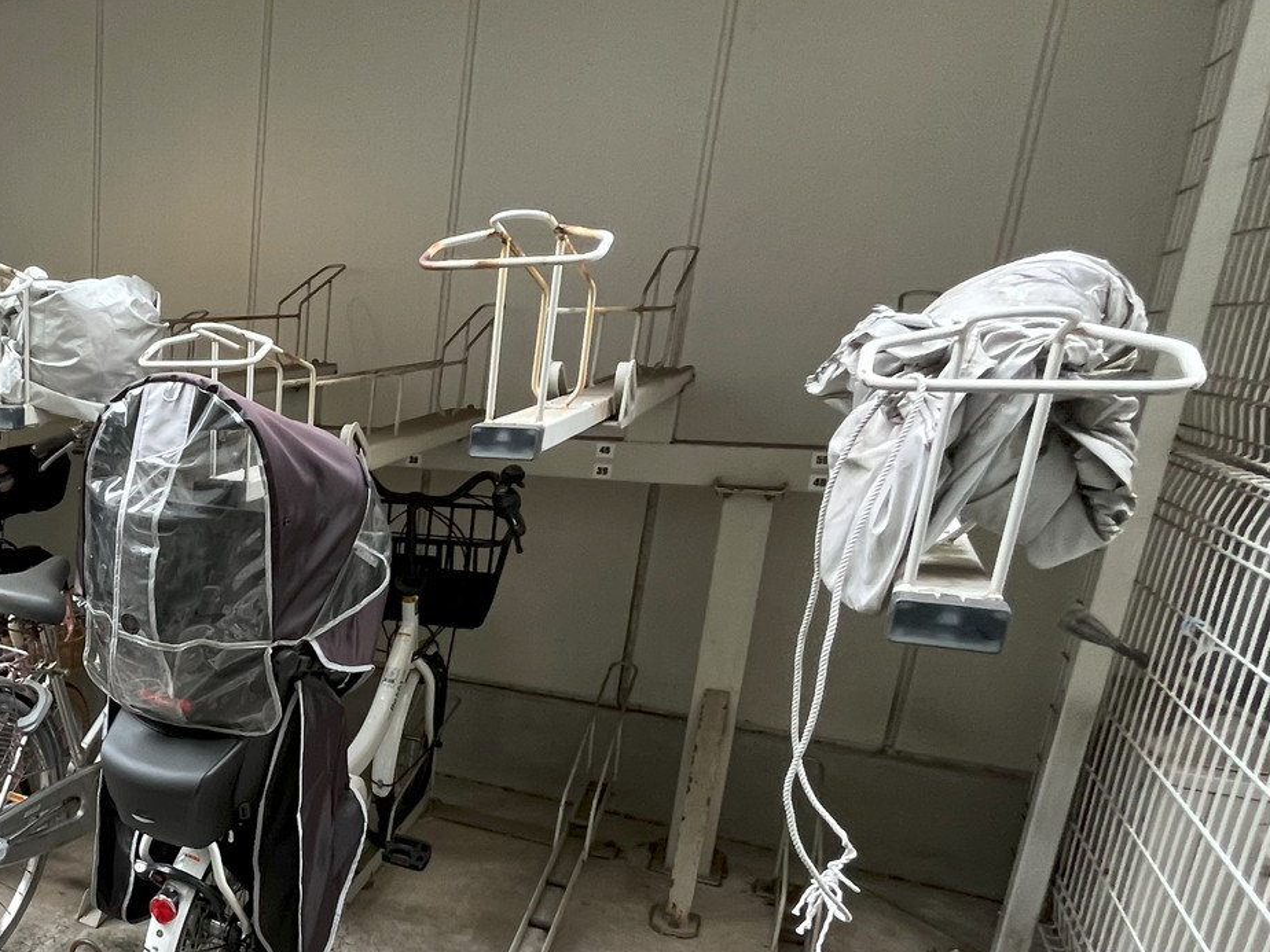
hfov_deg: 51.9
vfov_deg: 50.4
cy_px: 633
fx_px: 991
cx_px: -4
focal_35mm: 27
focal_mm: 1.54
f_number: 2.4
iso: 200
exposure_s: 1/99
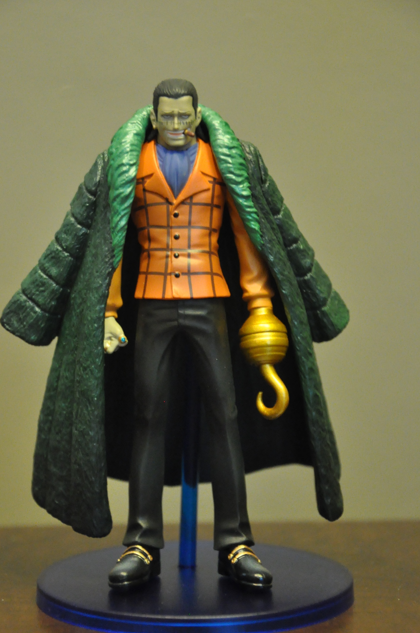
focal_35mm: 102
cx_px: 197
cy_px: 340
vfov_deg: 20.0
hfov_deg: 13.4
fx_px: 1789
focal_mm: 62
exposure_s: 1/13
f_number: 5.3
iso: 3200
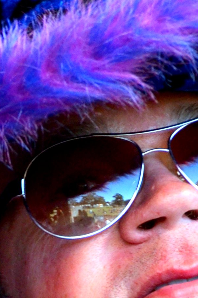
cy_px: 477
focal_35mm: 1393
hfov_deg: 1.0
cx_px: 239
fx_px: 11544
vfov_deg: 1.5
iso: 900
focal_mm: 230
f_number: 5.3
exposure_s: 1/500
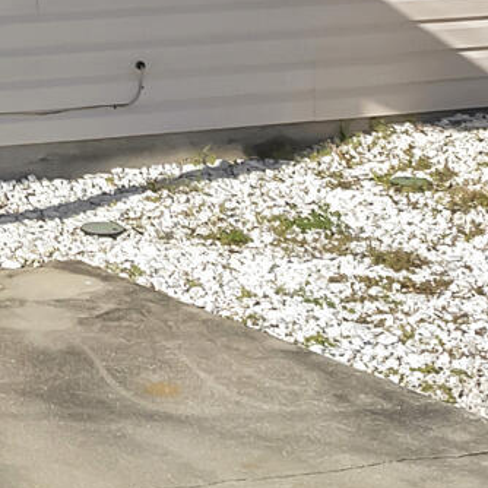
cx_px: -205
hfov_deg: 10.1
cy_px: -289
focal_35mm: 168
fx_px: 2680
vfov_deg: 10.0
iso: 100
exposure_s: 1/2500
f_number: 2.8
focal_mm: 8.38
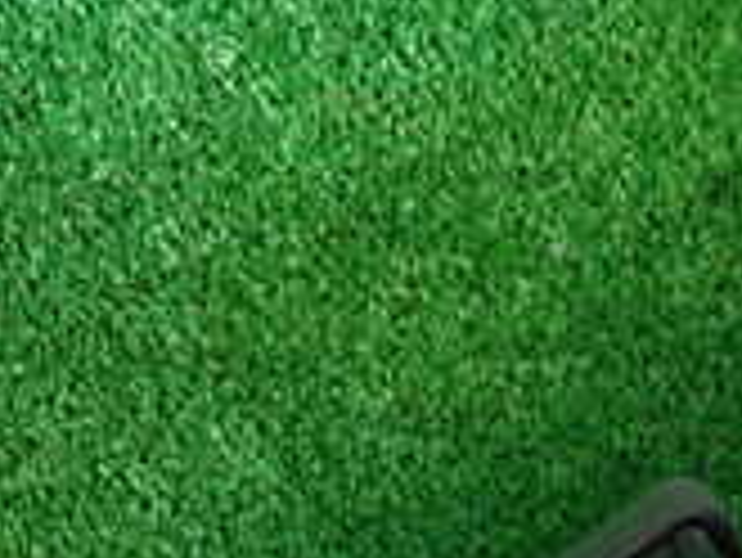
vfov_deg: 15.9
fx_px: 1952
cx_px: 908
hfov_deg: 20.1
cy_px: 572
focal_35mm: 91
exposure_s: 1/30
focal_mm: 4.5
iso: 400
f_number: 2
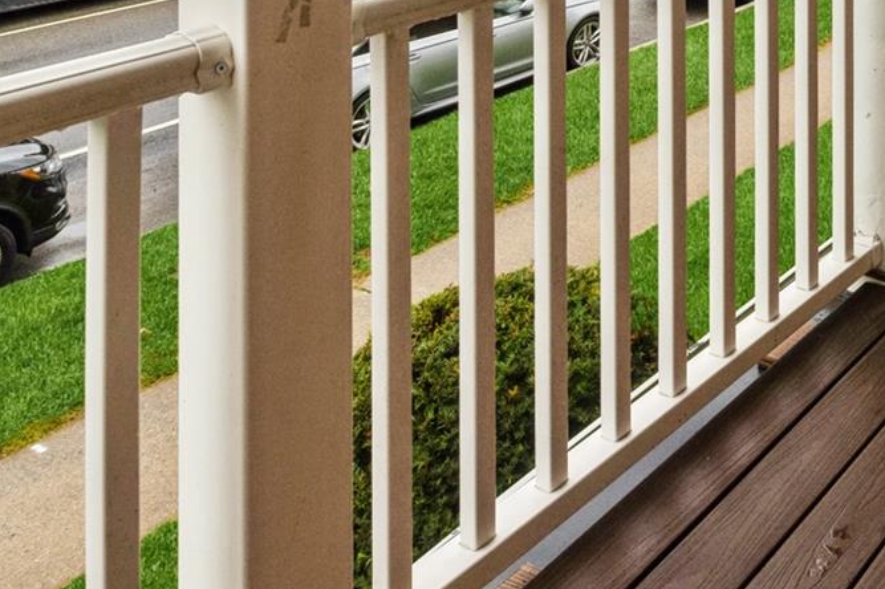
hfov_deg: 37.9
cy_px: -299
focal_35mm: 43
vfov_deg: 24.2
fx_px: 1057
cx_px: 974
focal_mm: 14
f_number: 11
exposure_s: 1/320
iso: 400
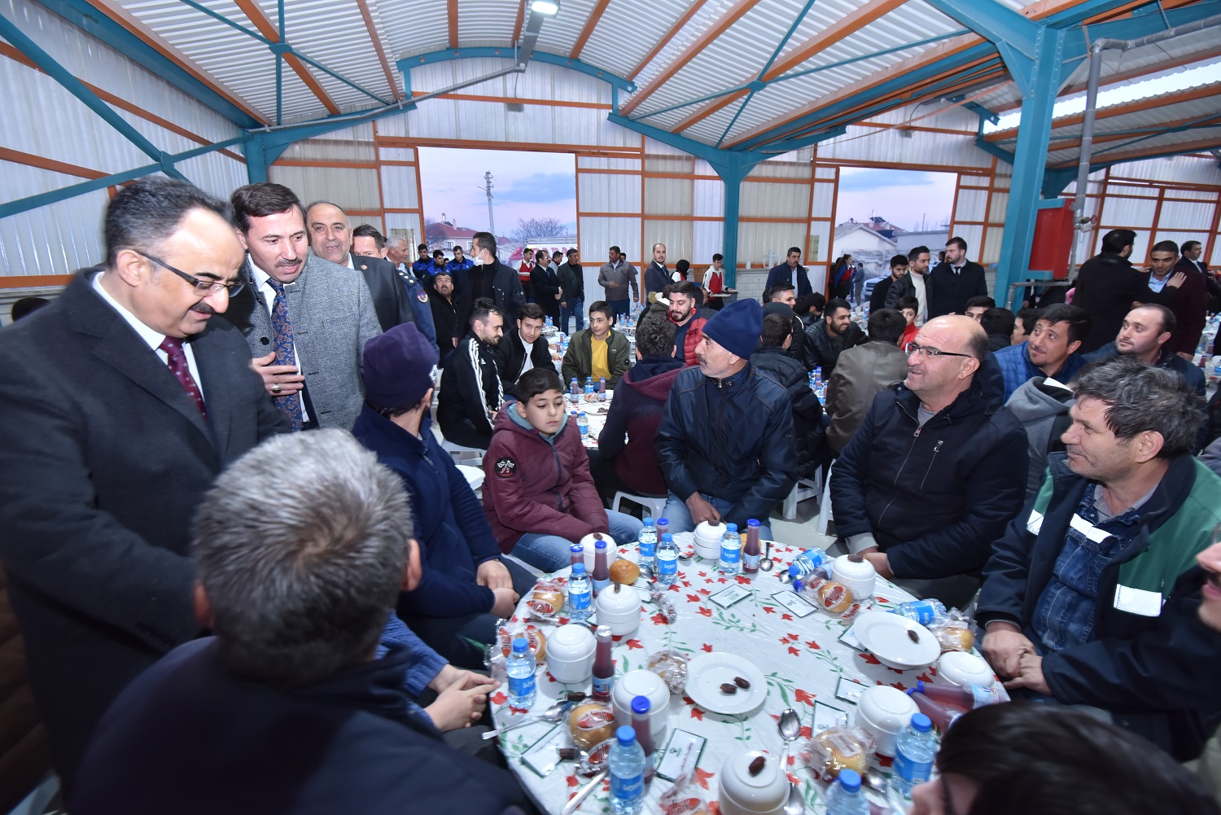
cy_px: 408
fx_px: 543
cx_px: 610
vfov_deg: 73.8
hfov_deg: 96.7
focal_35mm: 16
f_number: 5
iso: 800
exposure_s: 1/60
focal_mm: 16
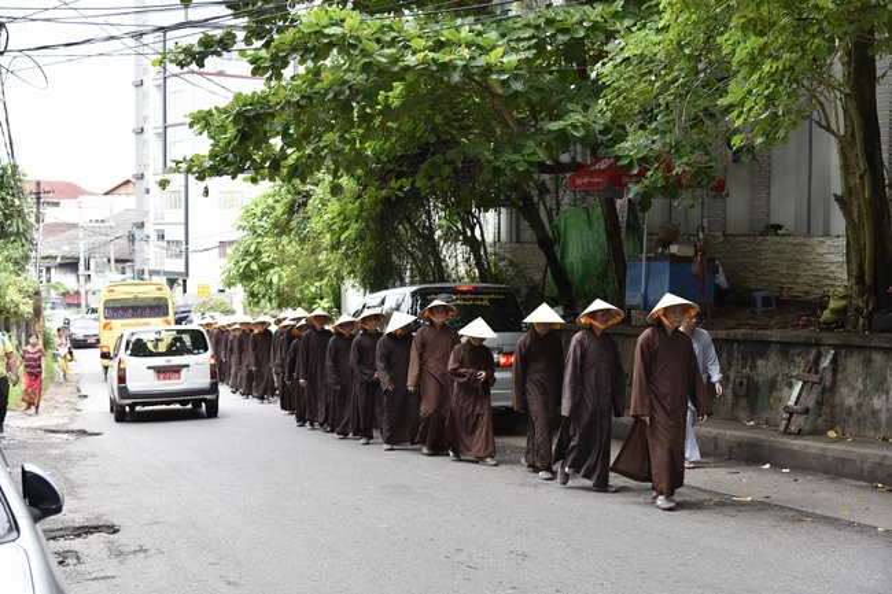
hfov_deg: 41.1
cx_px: 446
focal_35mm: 48
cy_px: 297
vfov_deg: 28.1
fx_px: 1189
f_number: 5
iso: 320
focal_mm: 48
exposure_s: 1/160
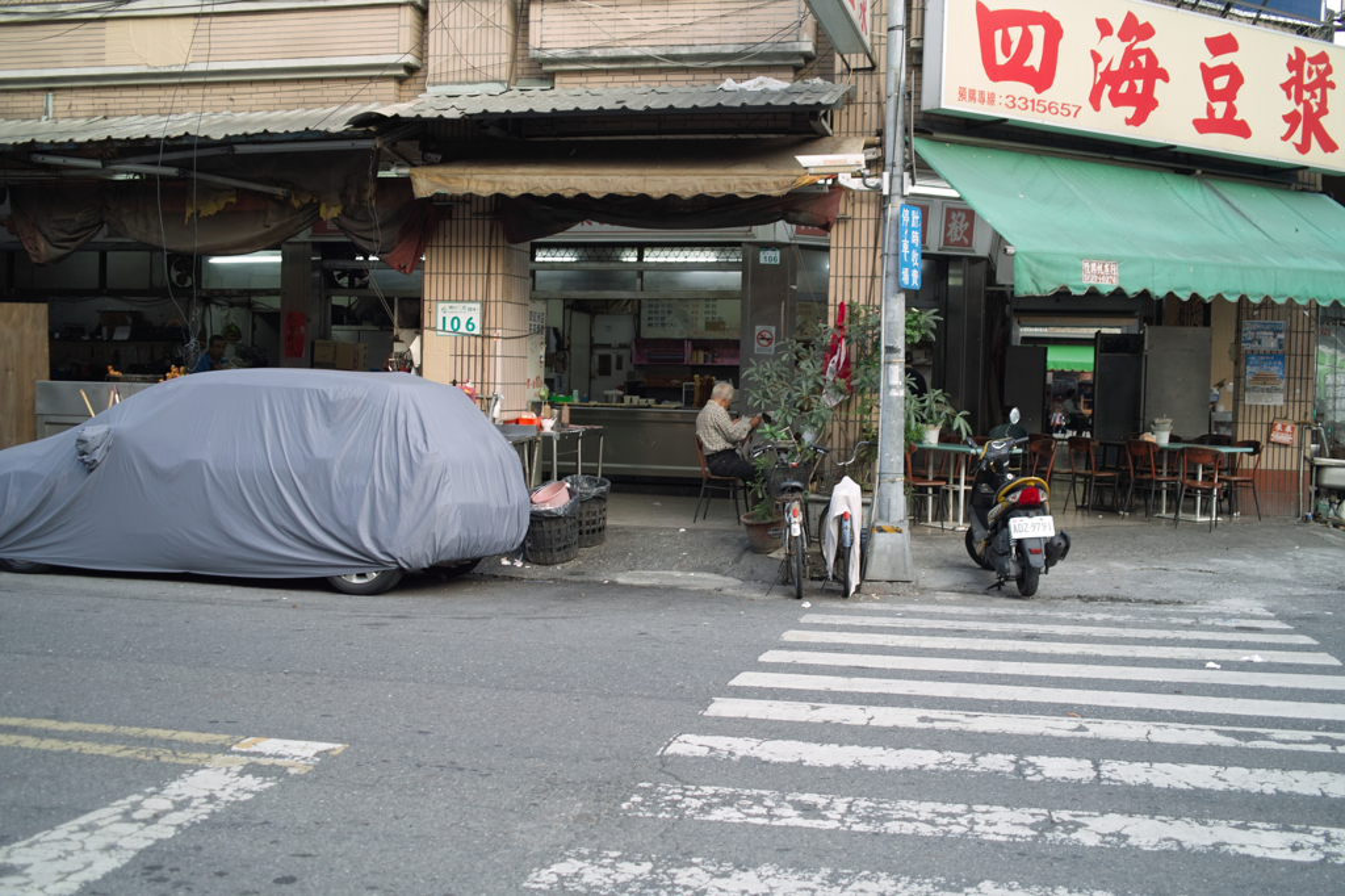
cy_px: 448
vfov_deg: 32.6
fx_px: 1531
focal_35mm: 41
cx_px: 672
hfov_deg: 47.4
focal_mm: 24.2
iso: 100
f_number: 2.8
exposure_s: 1/50
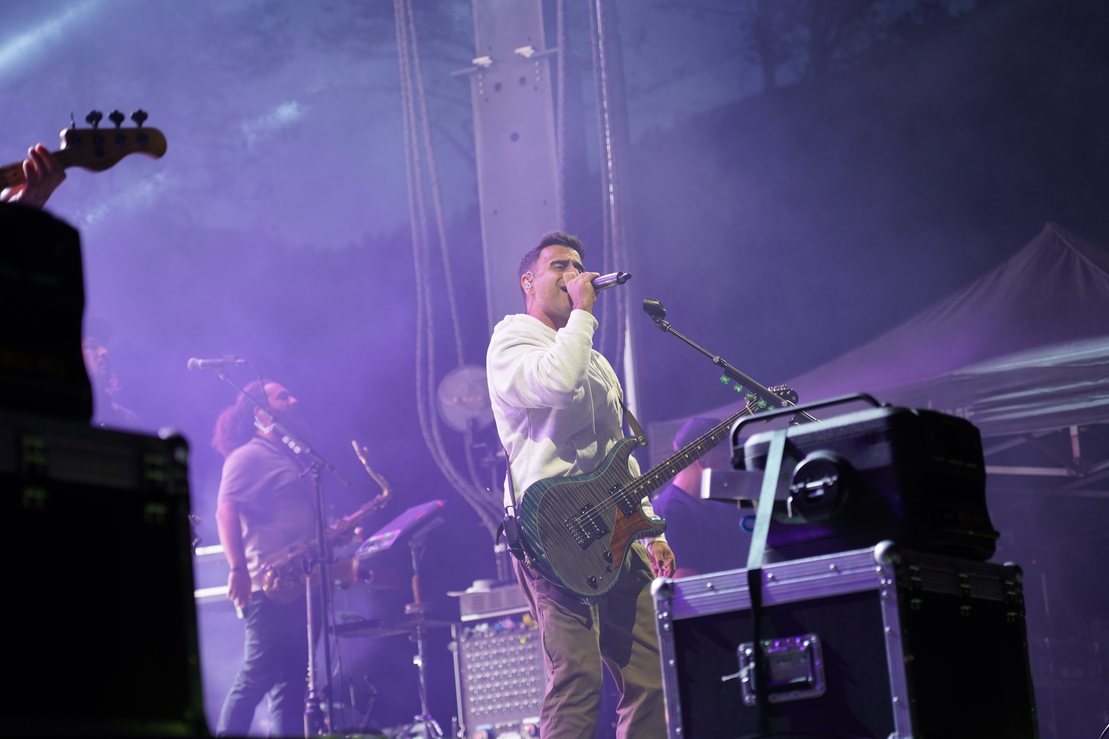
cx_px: 554
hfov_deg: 19.5
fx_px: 3234
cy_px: 370
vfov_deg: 13.0
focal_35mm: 105
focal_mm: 105
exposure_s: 1/160
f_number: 4
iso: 640
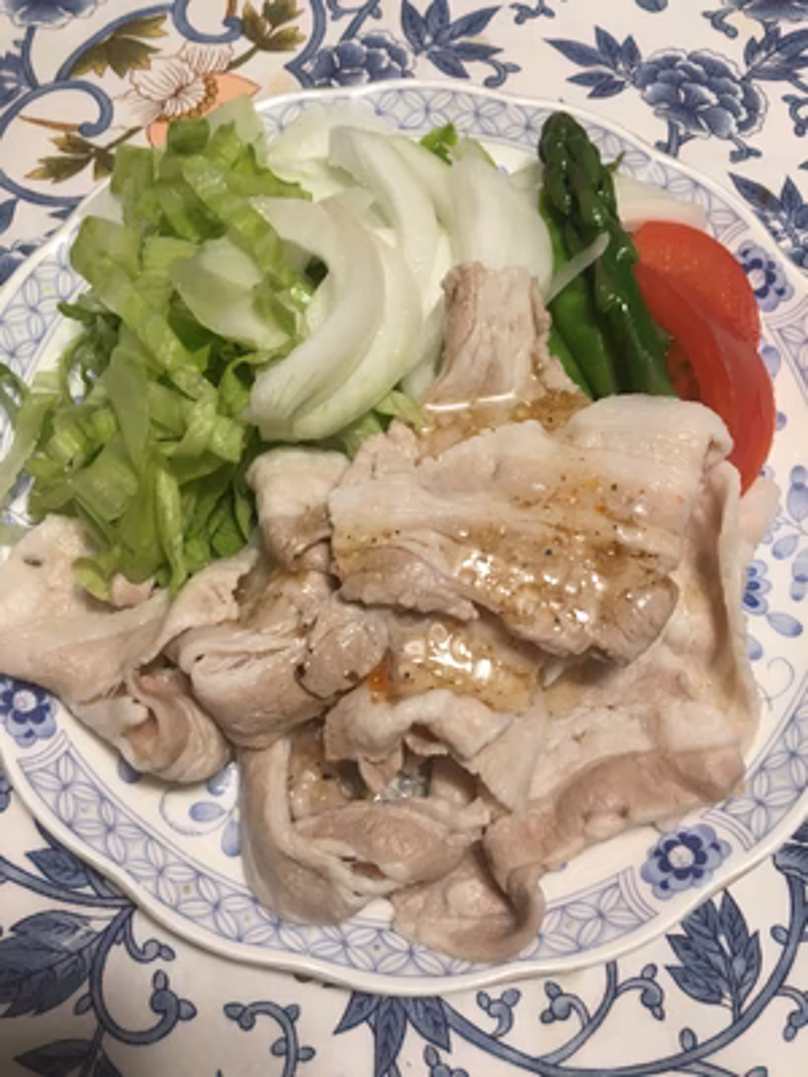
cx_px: 404
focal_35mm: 29
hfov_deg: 48.2
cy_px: 538
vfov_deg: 61.7
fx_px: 903
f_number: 2.2
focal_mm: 4.15
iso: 64
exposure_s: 1/30
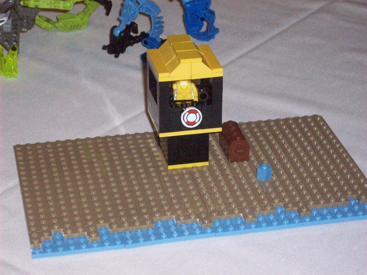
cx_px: 184
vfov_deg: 13.3
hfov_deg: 17.7
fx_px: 1177
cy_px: 138
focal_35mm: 111
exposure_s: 1/257
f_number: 5.2
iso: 800
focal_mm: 18.6
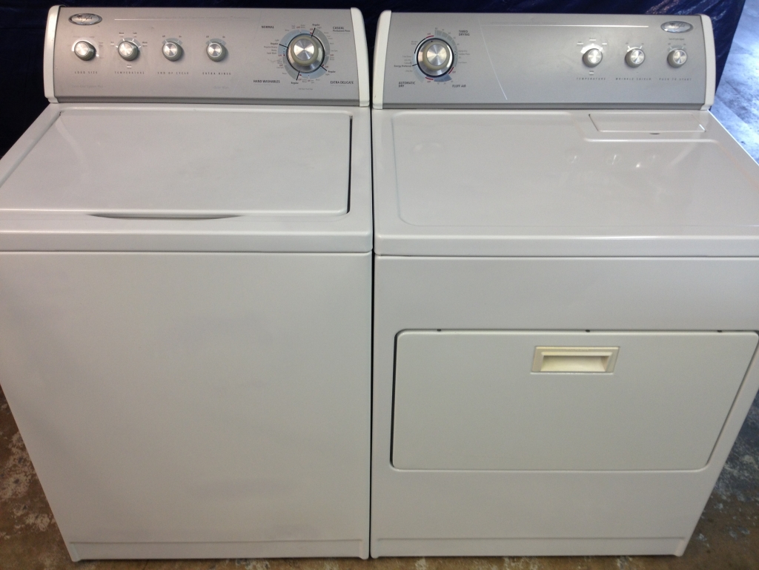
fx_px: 767
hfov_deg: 52.6
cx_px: 380
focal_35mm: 35
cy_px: 285
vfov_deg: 40.7
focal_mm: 4.28
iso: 50
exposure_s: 1/24
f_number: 2.4
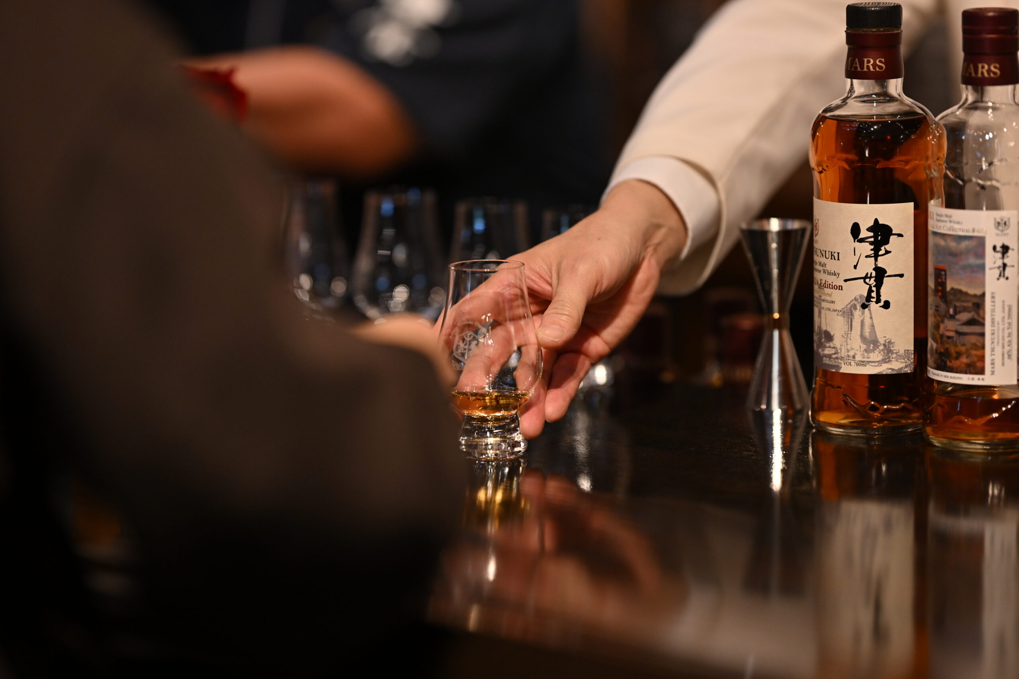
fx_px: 3821
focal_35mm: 135
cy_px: 340
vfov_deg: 10.2
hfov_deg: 15.2
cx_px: 510
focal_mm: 135
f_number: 1.8
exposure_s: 1/125
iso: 1000
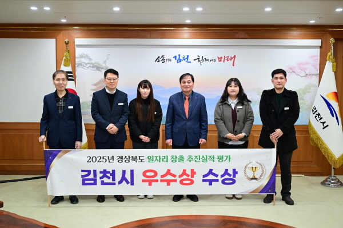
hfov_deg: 49.6
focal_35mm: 39
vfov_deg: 34.2
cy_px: 114
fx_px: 371
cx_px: 172
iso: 1000
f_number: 3.2
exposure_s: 1/125
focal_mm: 39
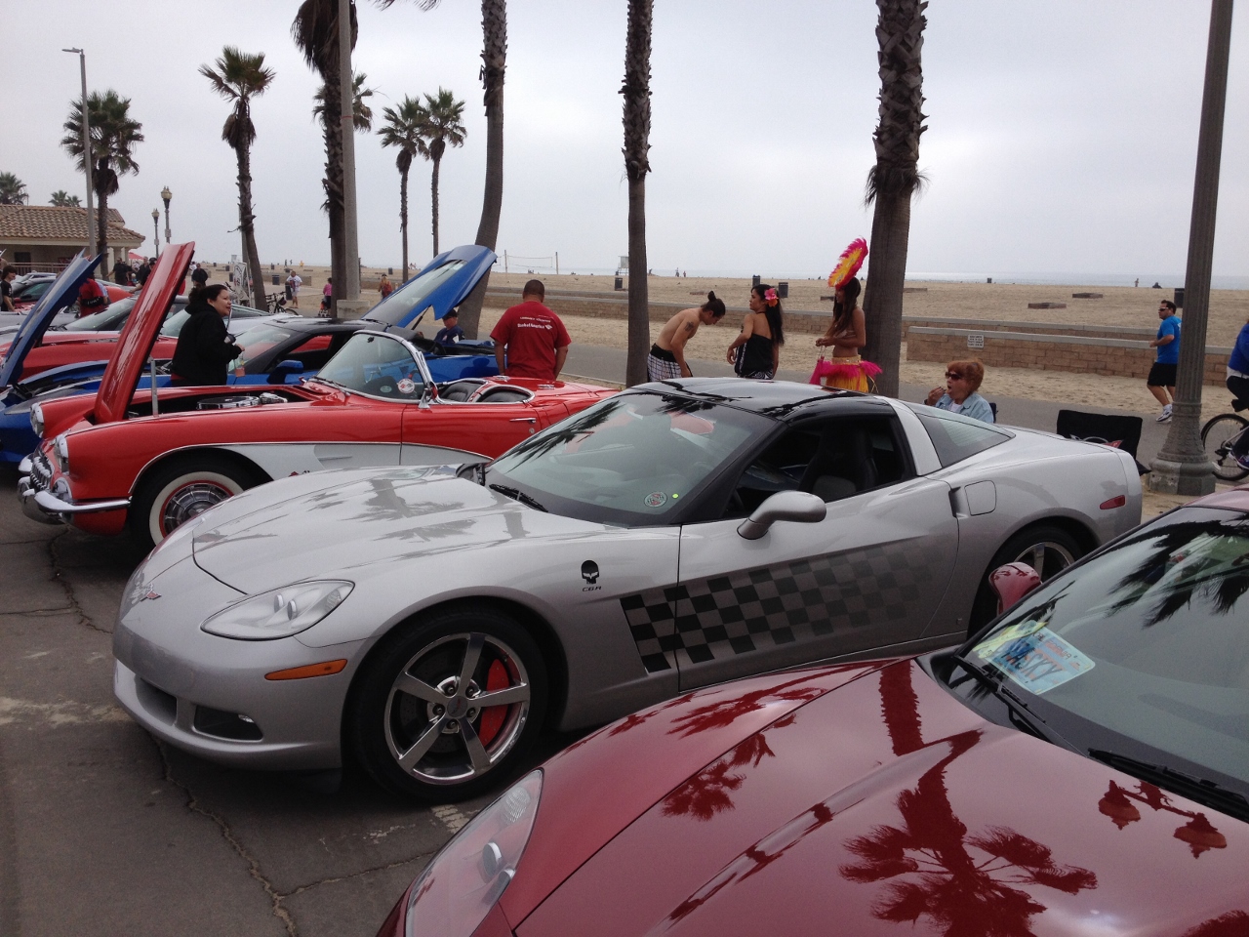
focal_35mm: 35
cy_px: 468
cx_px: 624
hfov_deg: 52.6
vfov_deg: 40.7
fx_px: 1263
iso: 50
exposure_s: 1/1972
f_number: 2.4
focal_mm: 4.28
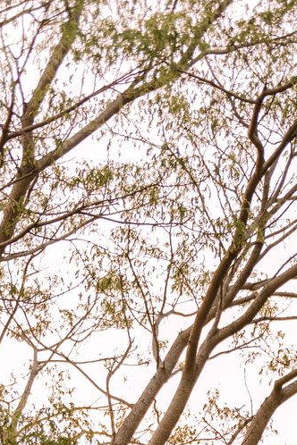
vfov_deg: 15.7
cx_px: 284
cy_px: 790
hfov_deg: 12.1
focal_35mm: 112
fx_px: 1386
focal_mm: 31
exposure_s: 1/100
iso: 100
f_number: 2.8
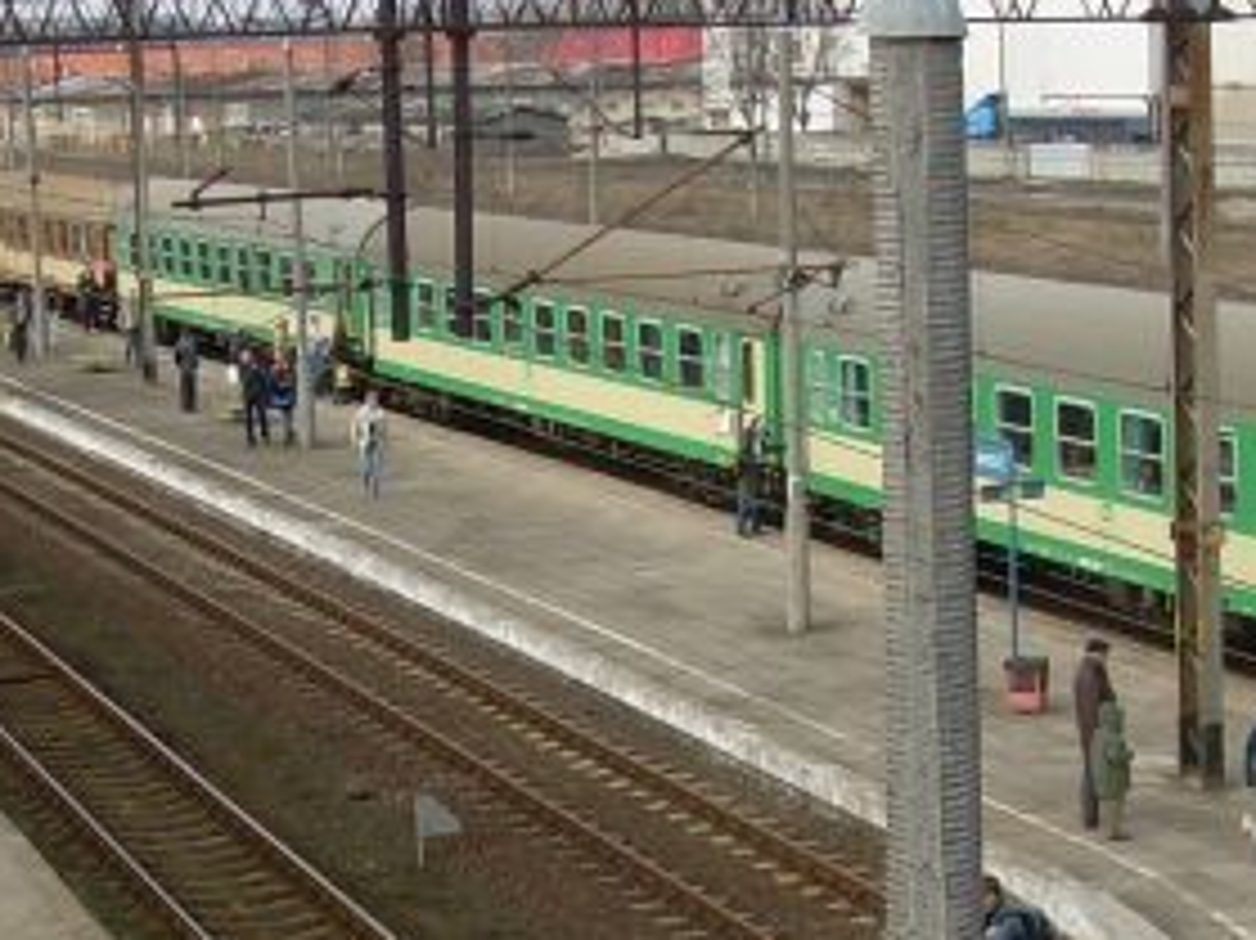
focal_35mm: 109
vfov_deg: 13.6
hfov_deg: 18.0
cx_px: 707
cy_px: 531
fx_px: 3953
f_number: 4.6
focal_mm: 6.3
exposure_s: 1/250
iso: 50
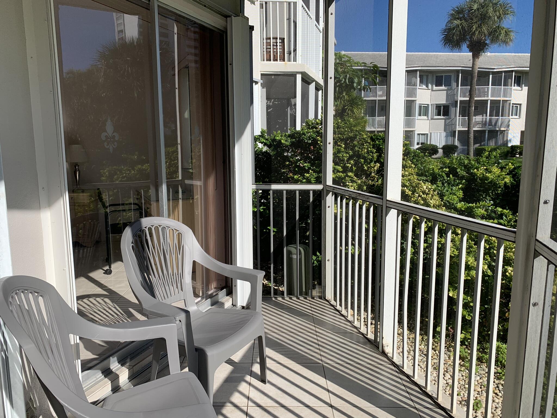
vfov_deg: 53.1
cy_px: 209
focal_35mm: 26
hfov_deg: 67.3
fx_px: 418
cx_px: 278
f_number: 1.8
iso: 25
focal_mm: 4.25
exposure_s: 1/1560
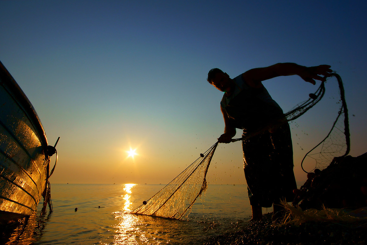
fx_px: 153
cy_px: 122
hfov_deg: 100.4
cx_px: 184
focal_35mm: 15
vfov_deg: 77.3
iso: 100
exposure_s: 1/250
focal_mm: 10
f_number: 16
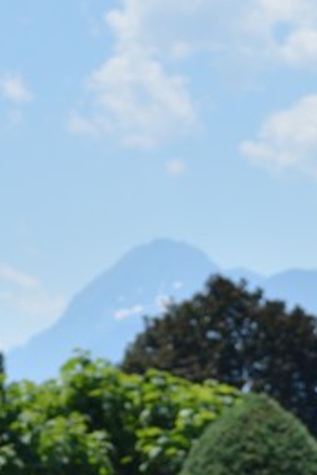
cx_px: 426
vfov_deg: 7.9
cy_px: 401
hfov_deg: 5.3
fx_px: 3421
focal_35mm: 259
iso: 140
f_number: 5.3
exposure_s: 1/1000
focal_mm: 44
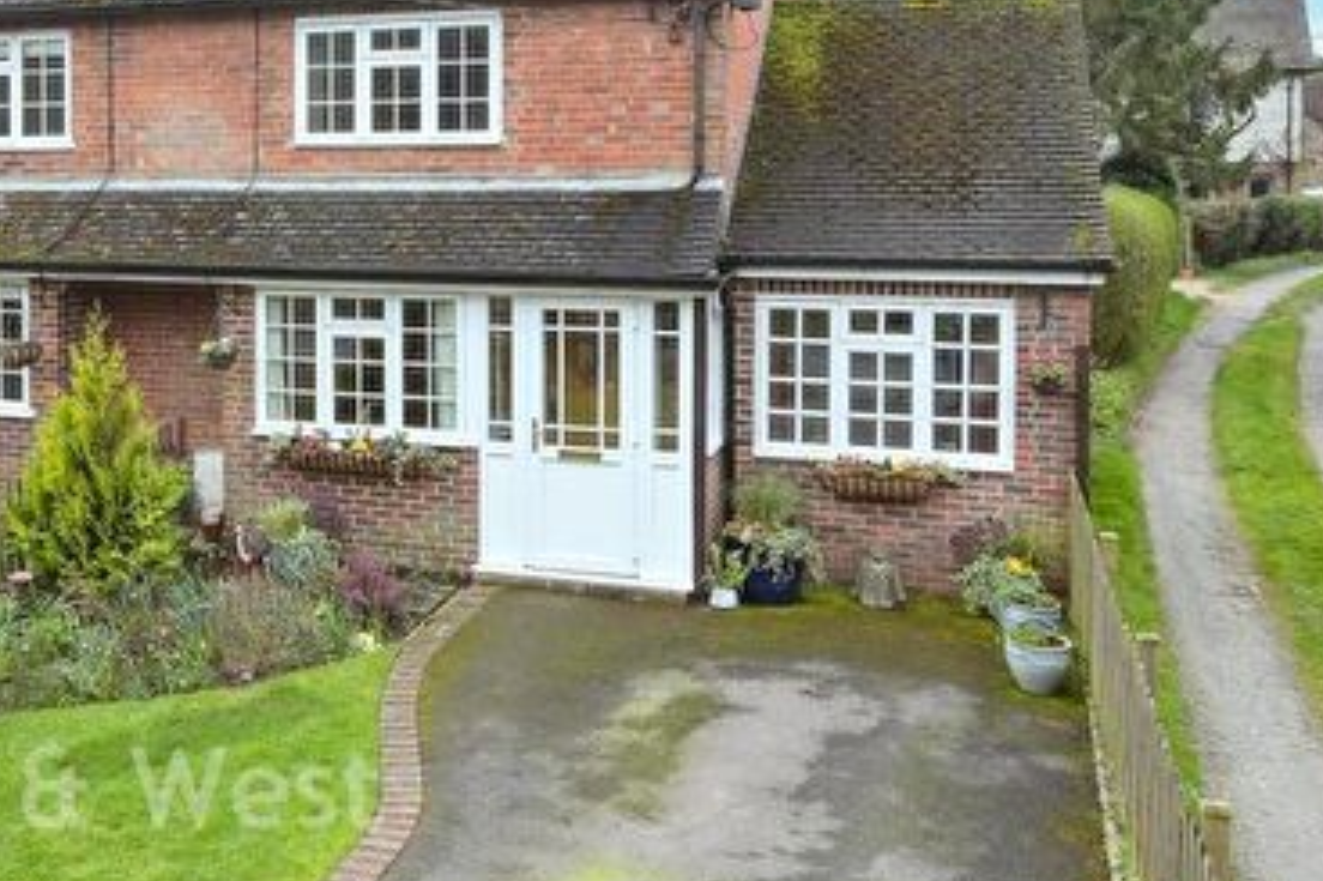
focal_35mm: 40
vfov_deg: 32.7
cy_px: 214
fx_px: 1469
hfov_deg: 47.1
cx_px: 367
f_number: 9
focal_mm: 14
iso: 400
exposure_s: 1/100
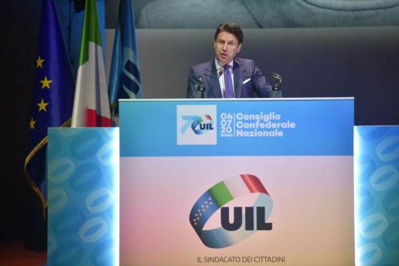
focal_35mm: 200
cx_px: 200
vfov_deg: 6.9
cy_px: 133
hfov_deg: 10.3
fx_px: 2216
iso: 4000
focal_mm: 200
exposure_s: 1/640
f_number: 11
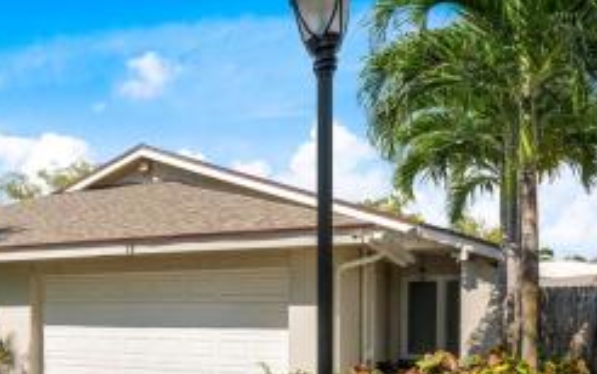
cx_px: 87
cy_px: 277
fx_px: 667
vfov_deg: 30.8
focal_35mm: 41
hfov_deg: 44.8
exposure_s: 1/640
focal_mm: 22
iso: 250
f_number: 7.1
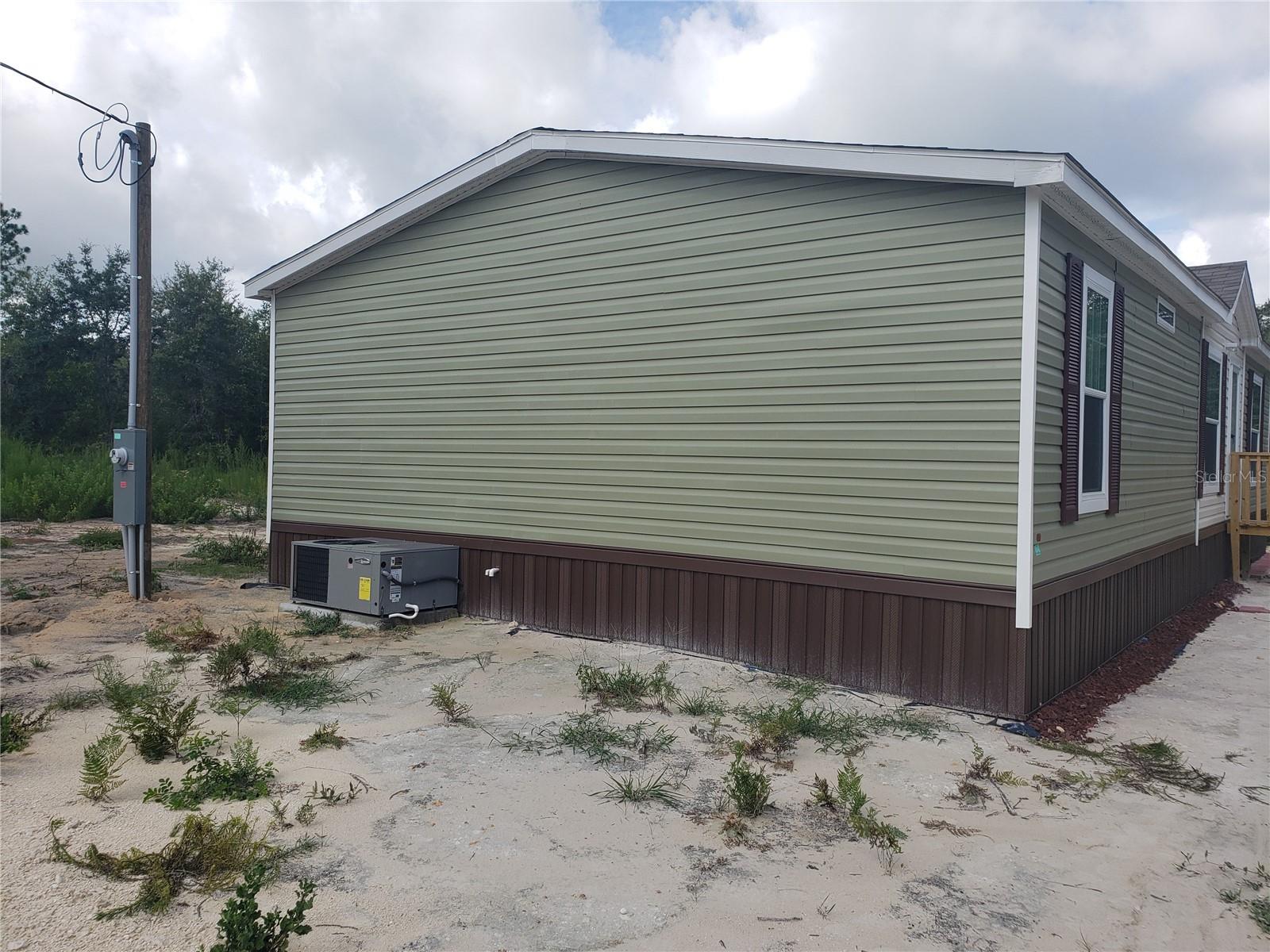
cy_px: 476
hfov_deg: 67.3
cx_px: 635
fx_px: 954
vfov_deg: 53.1
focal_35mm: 26
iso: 50
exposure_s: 1/1073
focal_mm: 4.3
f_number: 2.4
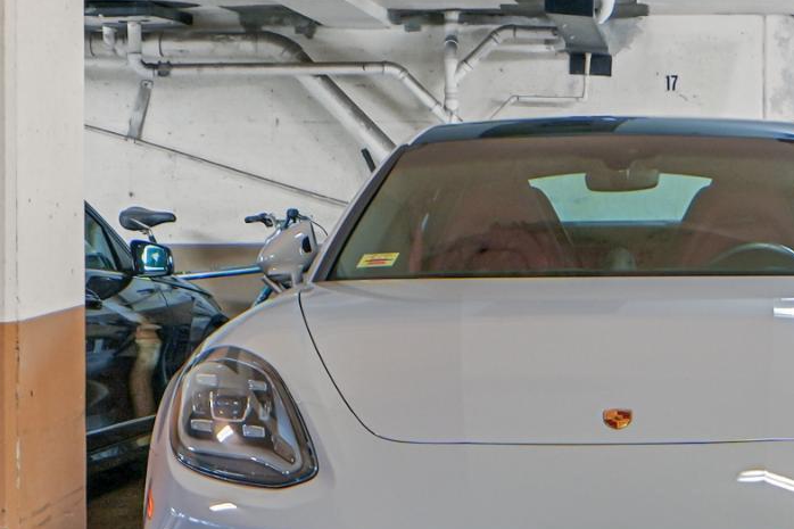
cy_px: 228
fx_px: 1940
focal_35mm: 88
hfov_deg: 22.8
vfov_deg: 15.5
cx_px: 628
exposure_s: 2
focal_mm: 20
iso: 100
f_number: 9
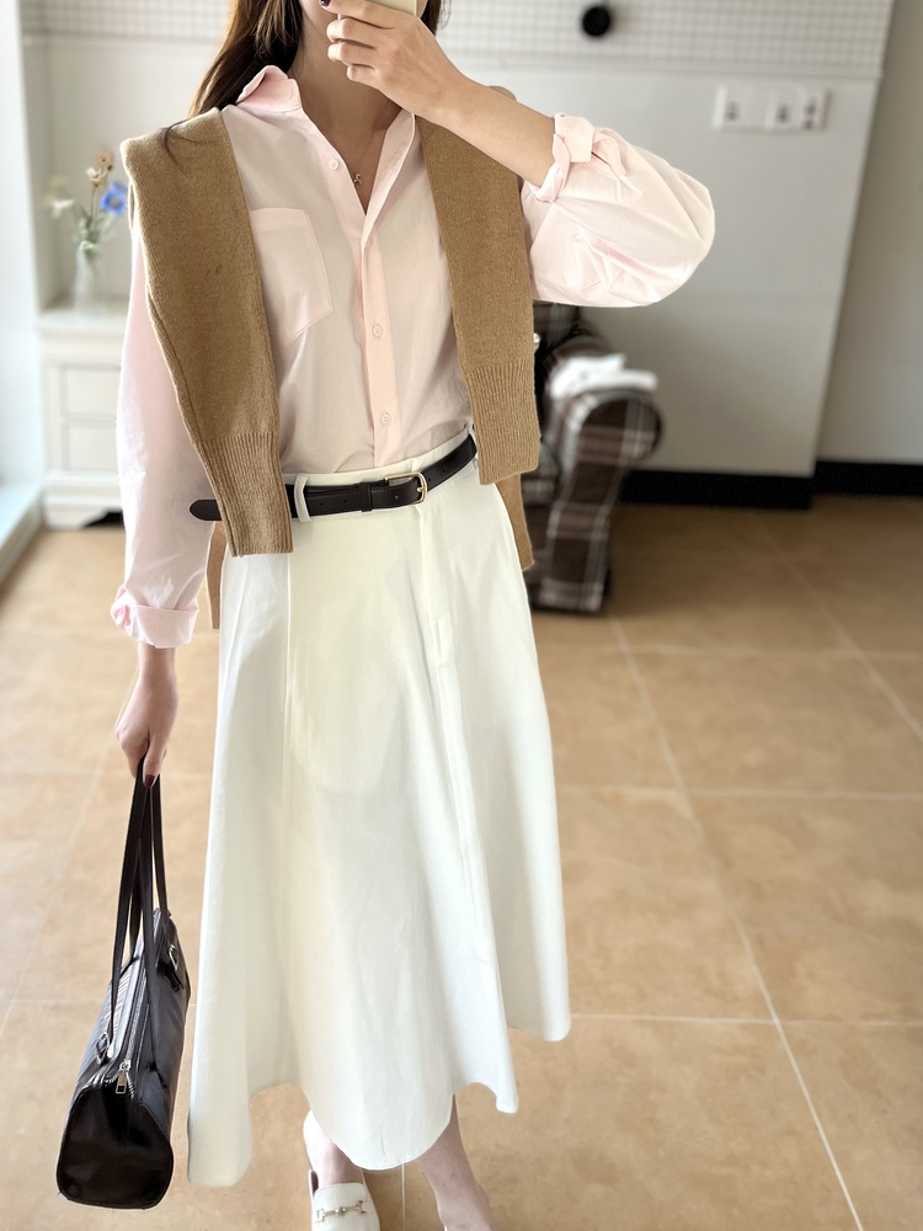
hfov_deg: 53.1
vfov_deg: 67.3
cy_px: 616
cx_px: 462
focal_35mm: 26
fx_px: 924
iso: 125
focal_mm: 5.1
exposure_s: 1/106
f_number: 1.6
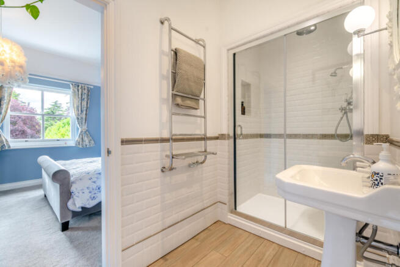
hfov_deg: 100.4
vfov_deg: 77.4
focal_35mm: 15
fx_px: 167
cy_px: 134
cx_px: 200
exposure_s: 1/30
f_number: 8
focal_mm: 10
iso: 100
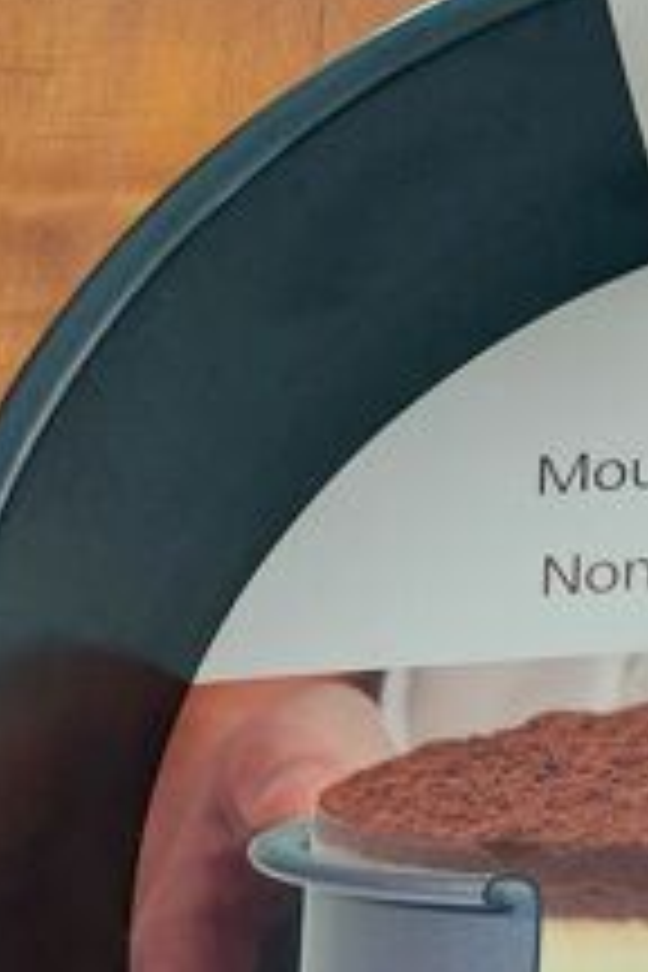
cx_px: 900
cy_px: 1264
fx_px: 1998
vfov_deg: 24.0
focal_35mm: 74
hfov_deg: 17.1
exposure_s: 1/50
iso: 50
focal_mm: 5.23
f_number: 1.8
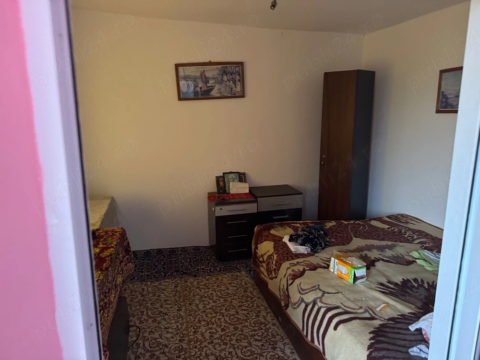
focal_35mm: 24
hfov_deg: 71.6
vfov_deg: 56.8
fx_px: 333
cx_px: 240
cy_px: 180
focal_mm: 6.76
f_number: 1.78
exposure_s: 1/33
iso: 800
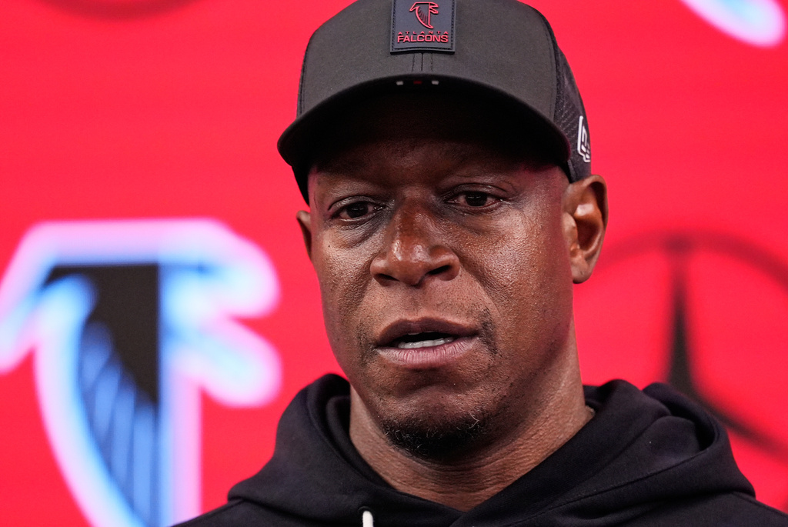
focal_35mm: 600
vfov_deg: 2.3
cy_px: 264
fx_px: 13146
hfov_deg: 3.4
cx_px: 394
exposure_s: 1/320
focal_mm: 400
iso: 2500
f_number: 2.8
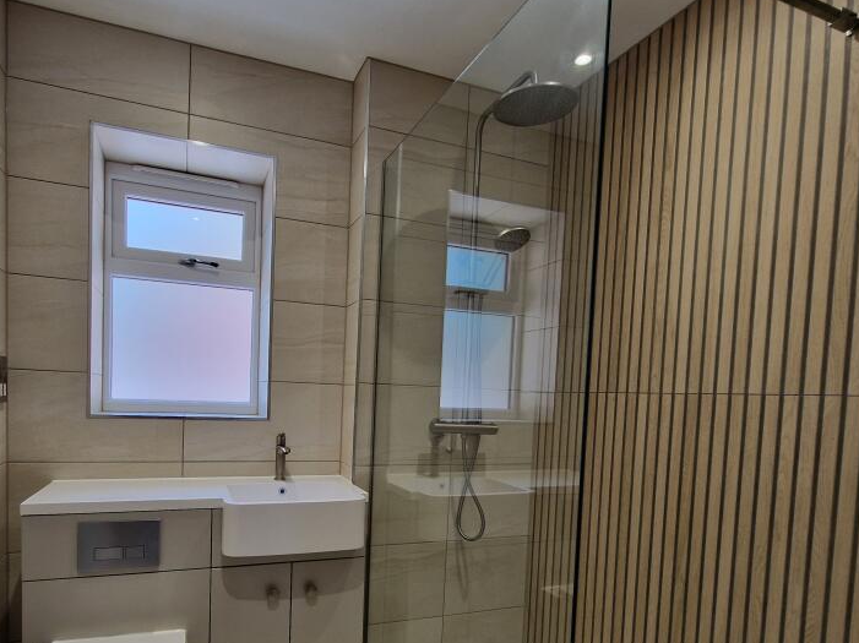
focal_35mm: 19
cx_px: 364
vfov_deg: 67.2
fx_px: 471
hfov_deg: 84.1
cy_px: 416
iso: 80
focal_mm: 2.2
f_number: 2.2
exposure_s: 1/50
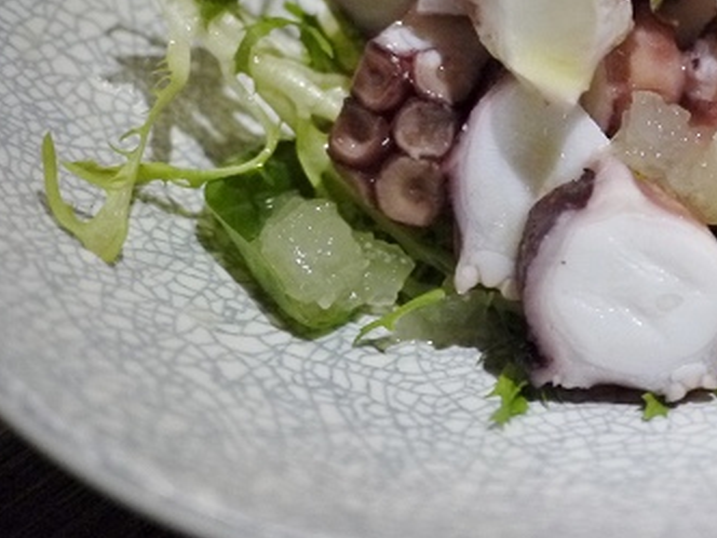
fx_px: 1119
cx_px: 659
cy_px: 80
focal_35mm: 54
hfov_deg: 33.5
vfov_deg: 26.3
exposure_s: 1/50
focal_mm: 14
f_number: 2.5
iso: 800
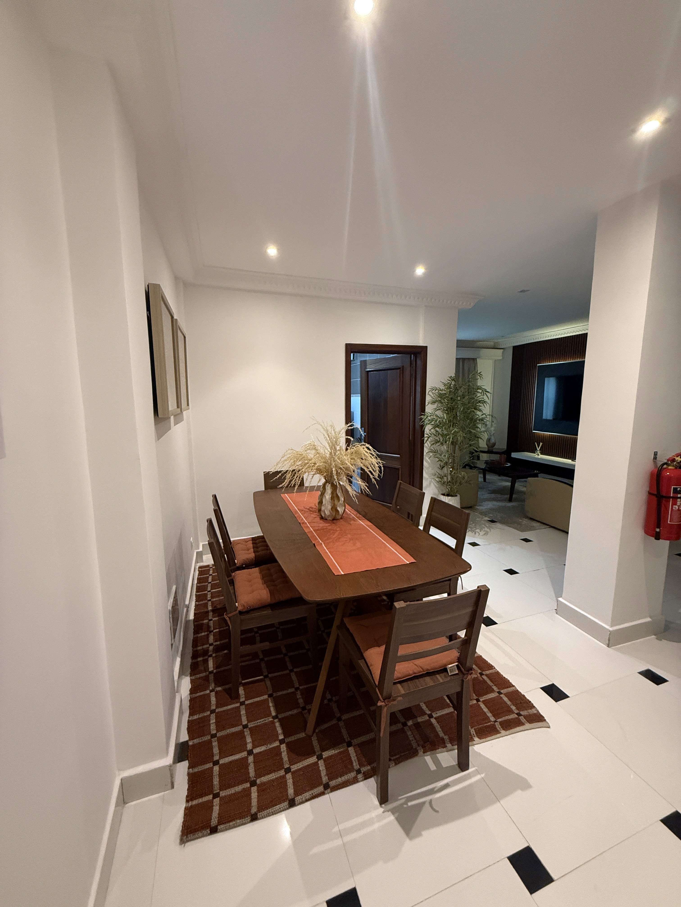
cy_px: 454
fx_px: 367
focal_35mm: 14
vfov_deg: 102.1
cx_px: 340
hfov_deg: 85.7
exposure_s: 1/50
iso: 400
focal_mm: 2.22
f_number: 2.2
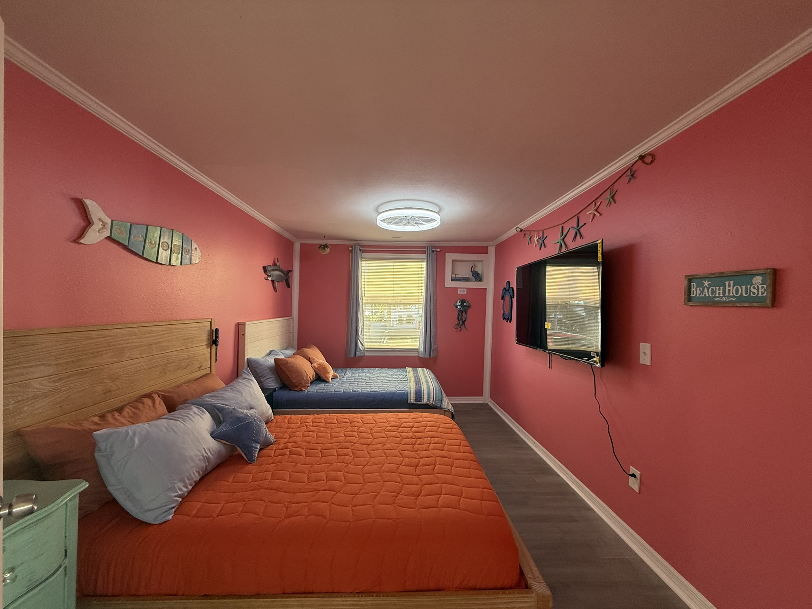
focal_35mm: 14
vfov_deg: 85.7
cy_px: 304
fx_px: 328
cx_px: 406
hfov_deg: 102.1
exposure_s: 1/99
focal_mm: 2.22
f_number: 2.2
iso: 125
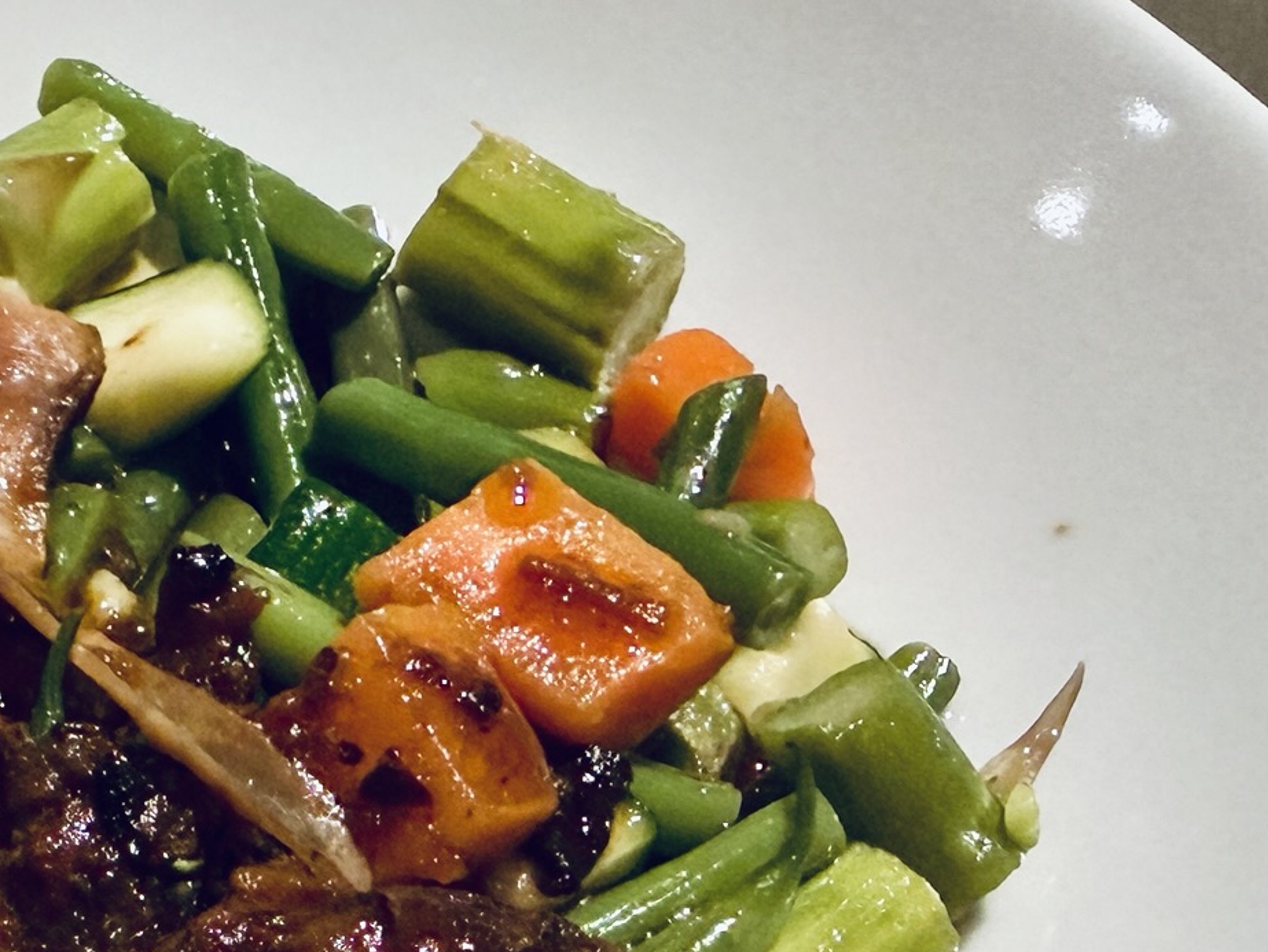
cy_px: 1014
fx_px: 2382
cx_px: -113
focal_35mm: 65
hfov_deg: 27.4
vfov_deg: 21.6
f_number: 2.2
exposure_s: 1/60
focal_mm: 2.22
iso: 1000
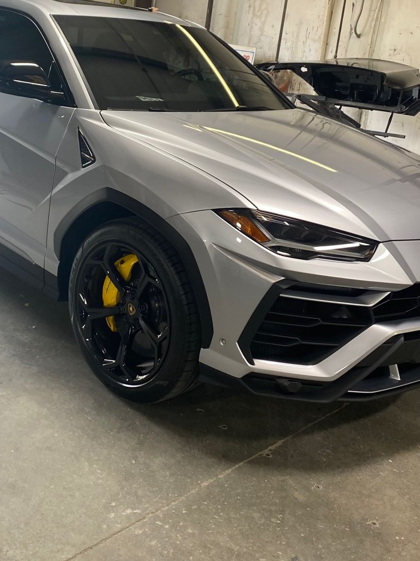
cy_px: 186
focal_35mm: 44
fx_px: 712
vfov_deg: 42.4
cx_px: 157
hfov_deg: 32.7
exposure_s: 1/120
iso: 100
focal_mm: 4.25
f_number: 1.8
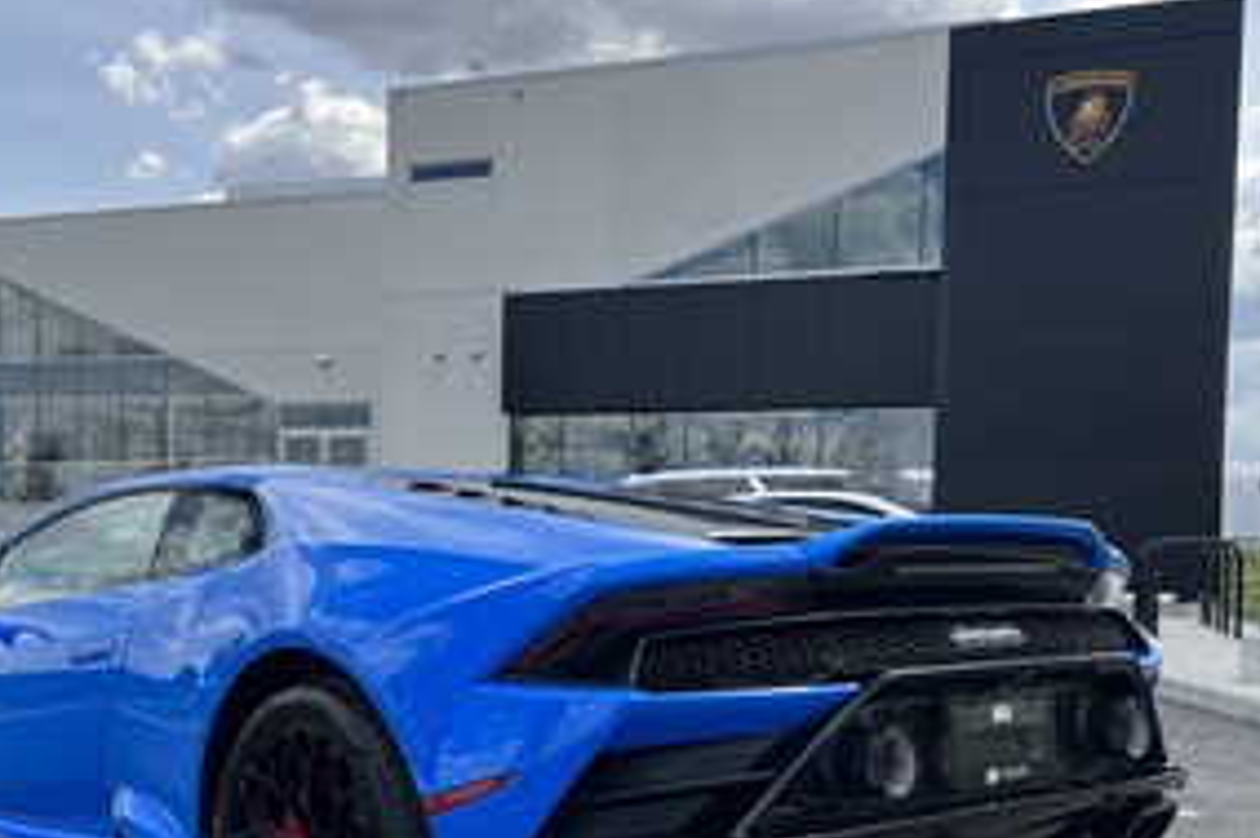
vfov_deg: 32.9
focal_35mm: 40
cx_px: 461
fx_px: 1399
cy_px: 592
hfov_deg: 48.0
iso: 50
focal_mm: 5.7
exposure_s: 1/1901
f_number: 1.5
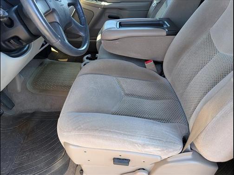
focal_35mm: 24
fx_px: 162
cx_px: 117
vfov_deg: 56.8
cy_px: 88
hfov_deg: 71.6
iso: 171
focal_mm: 6.9
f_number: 1.68
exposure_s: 1/323
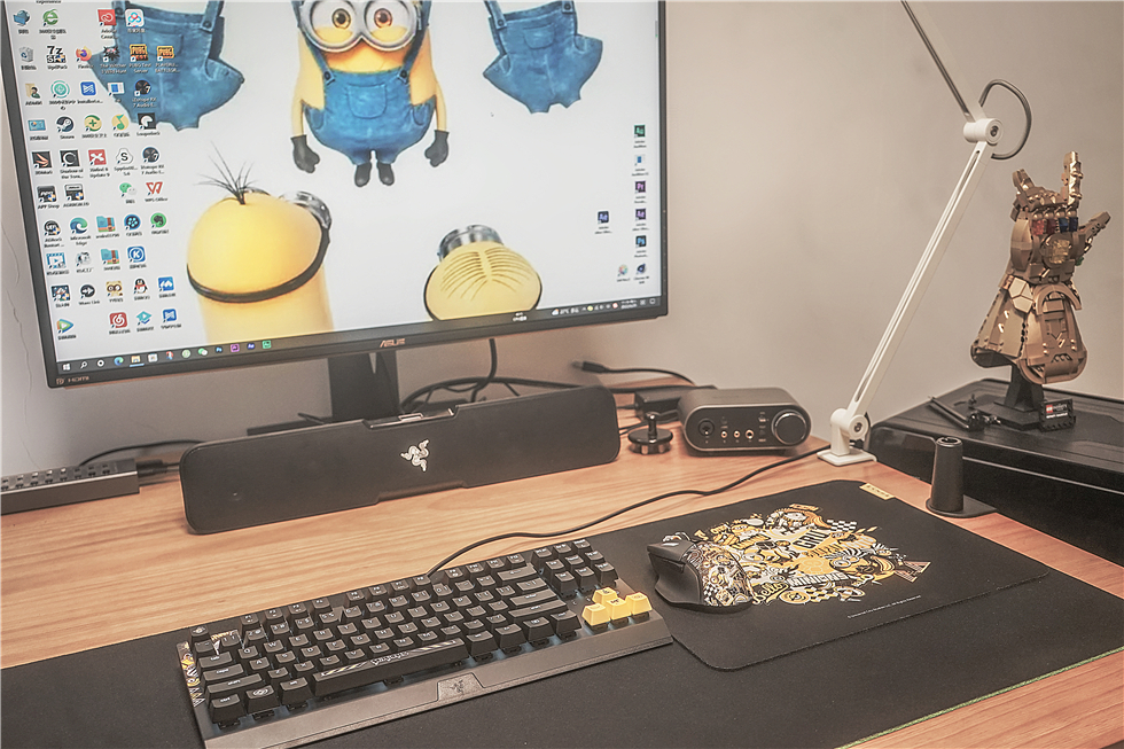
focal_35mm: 35
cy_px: 374
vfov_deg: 37.8
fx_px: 1093
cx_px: 562
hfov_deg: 54.4
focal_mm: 35
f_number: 5
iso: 400
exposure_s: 1/30
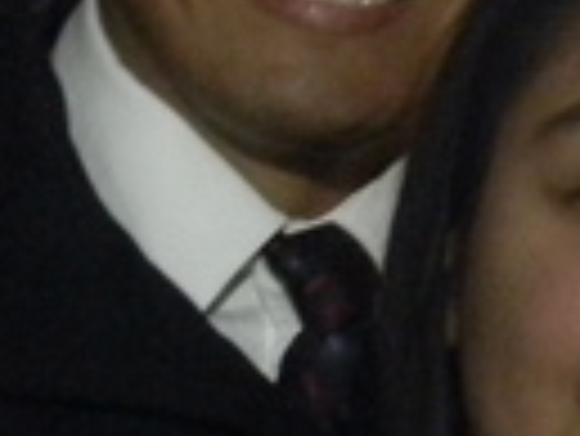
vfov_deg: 8.3
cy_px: 121
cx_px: 836
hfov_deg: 10.7
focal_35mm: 179
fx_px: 3002
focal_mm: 6.4
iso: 800
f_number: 3.7
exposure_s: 1/8
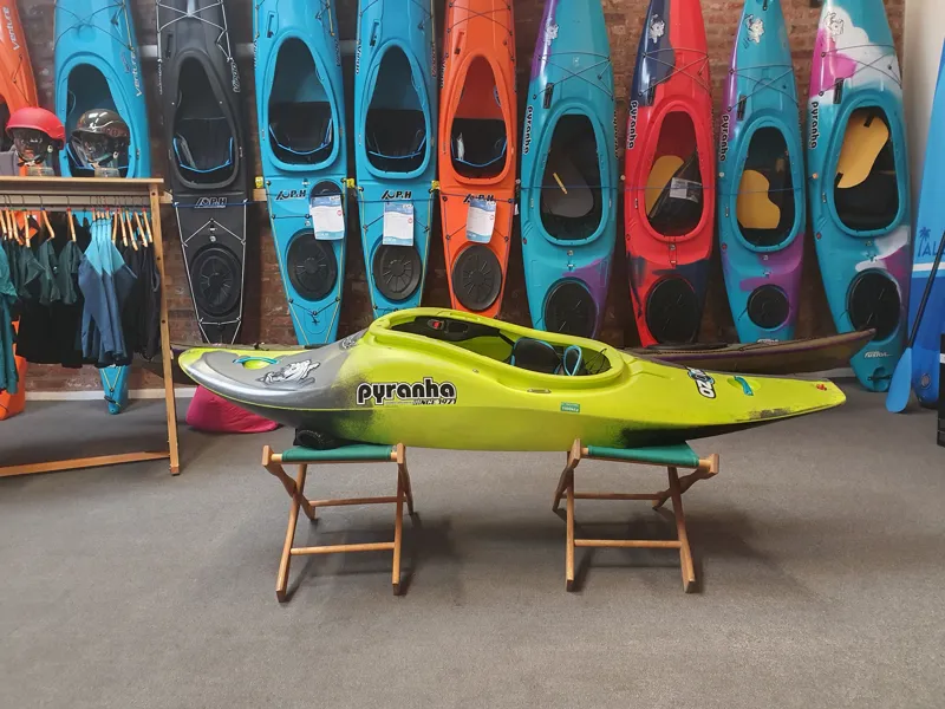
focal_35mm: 26
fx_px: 710
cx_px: 472
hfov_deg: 67.3
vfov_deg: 53.1
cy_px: 354
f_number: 2.4
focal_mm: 4.32
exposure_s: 1/50
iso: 250
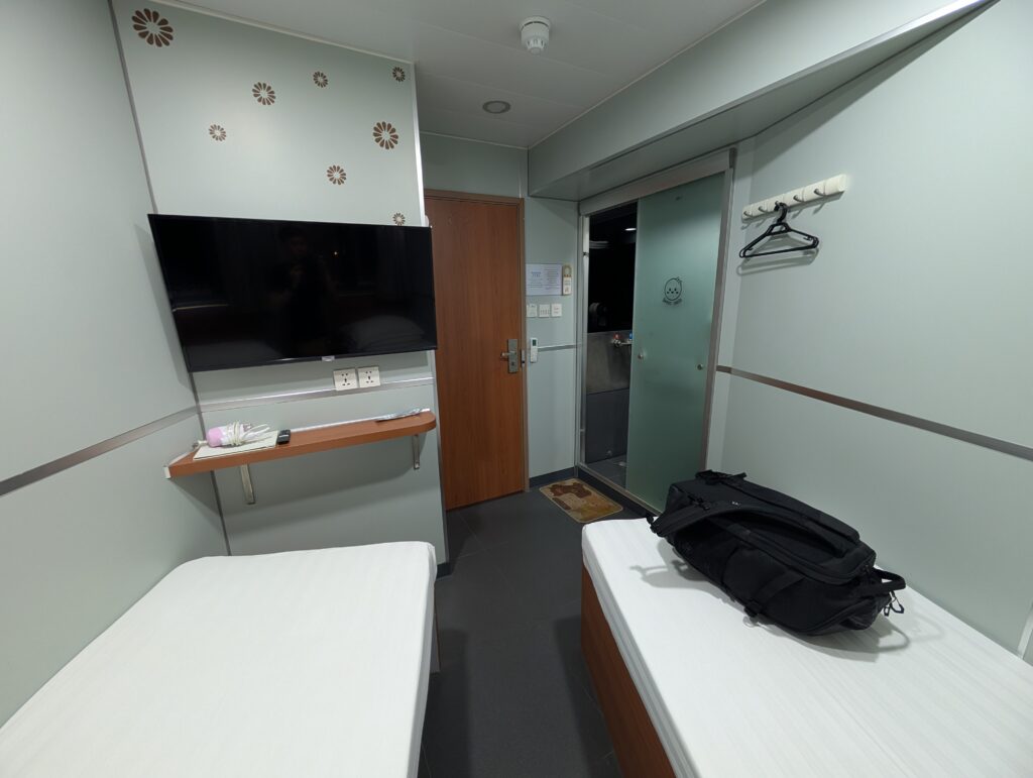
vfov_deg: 94.6
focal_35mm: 12
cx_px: 516
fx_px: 359
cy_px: 389
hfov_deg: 110.5
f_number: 1.7
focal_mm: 2.02
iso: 161
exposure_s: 1/23.8
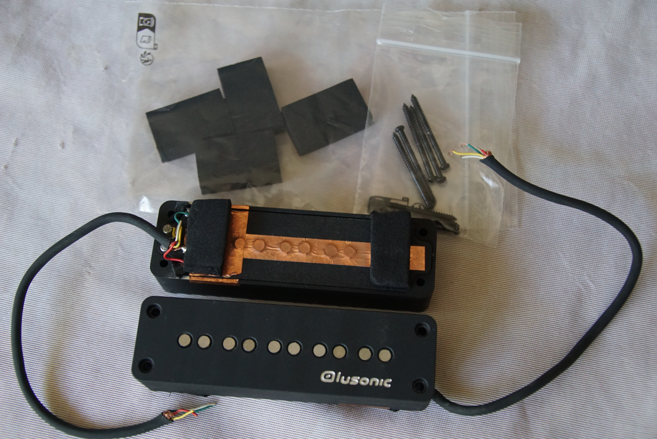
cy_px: 220
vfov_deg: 25.8
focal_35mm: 52
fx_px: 959
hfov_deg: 37.8
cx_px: 328
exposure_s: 1/160
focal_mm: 35
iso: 1250
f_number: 4.5
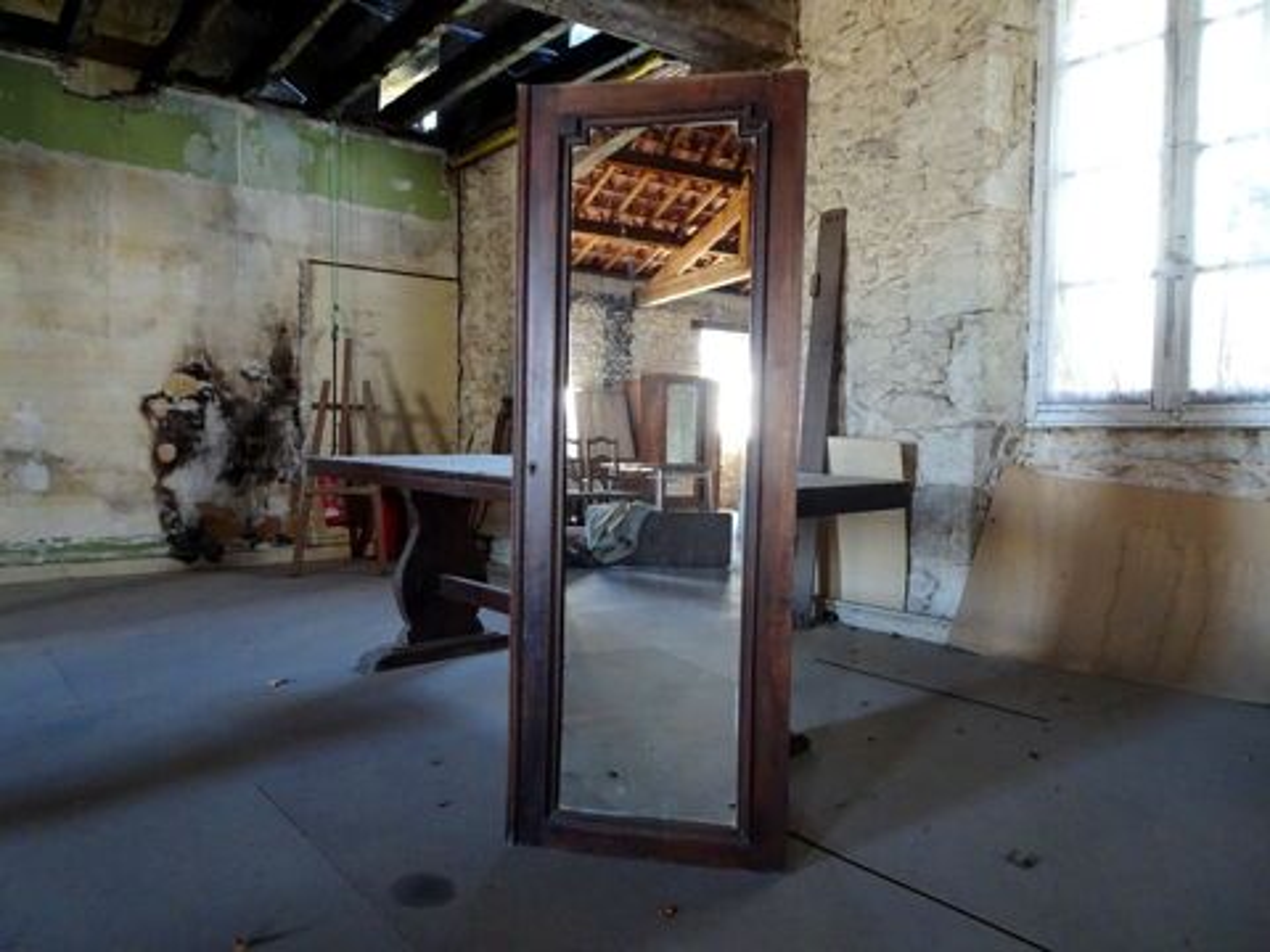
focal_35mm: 24
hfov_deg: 71.6
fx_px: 881
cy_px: 476
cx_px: 635
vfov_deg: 56.8
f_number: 3.5
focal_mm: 4.1
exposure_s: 1/30
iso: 500
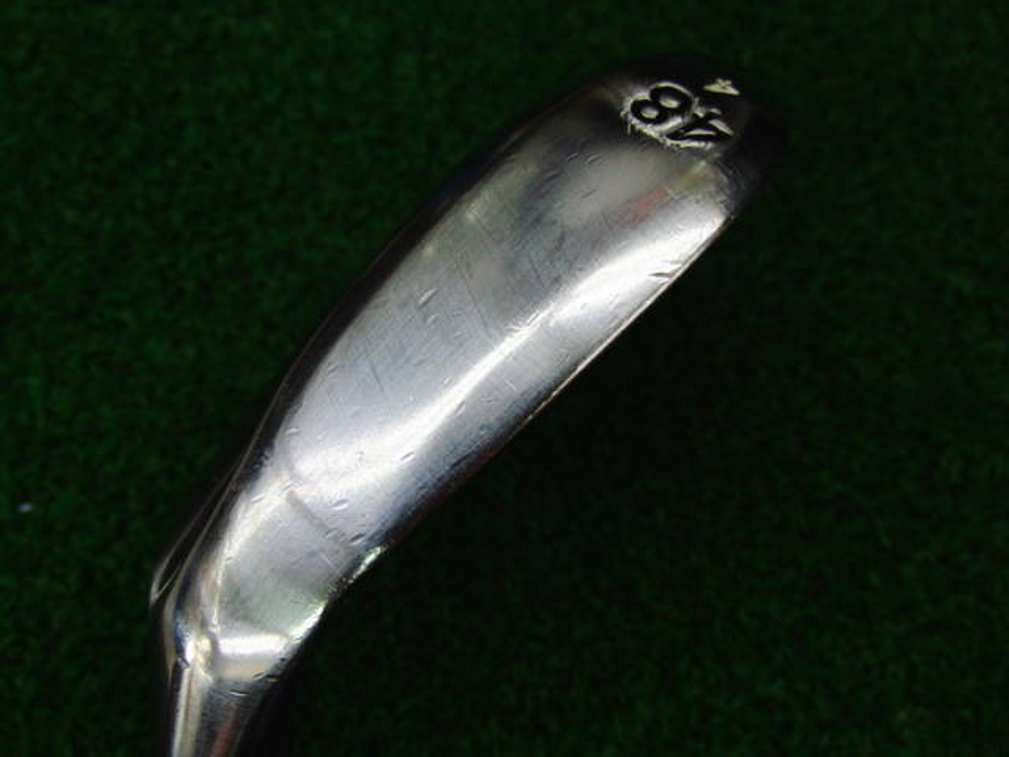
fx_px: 1078
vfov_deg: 38.7
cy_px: 378
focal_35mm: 37
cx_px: 504
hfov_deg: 50.1
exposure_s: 1/80
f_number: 3.6
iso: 160
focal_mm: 6.42
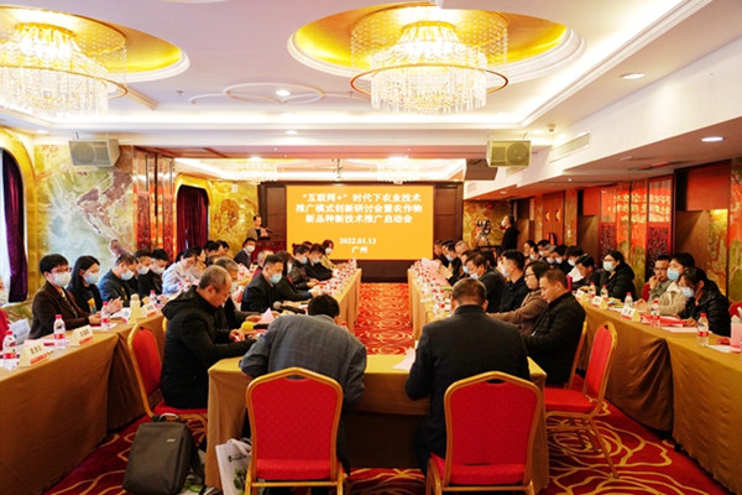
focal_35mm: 29
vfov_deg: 45.0
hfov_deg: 63.7
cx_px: 371
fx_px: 598
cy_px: 248
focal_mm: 29
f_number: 4
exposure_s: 1/160
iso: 3200
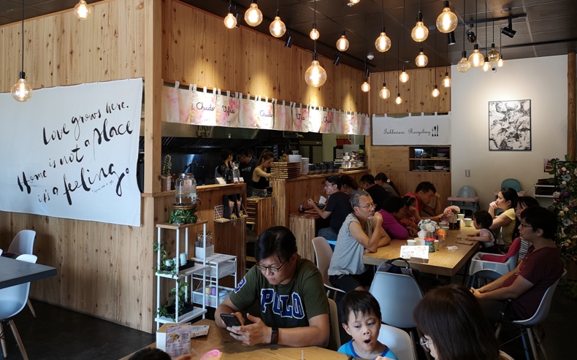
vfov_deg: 42.9
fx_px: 456
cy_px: 142
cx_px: 288
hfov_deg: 64.7
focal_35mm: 29
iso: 80
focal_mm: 3.95
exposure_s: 1/60
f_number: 1.8
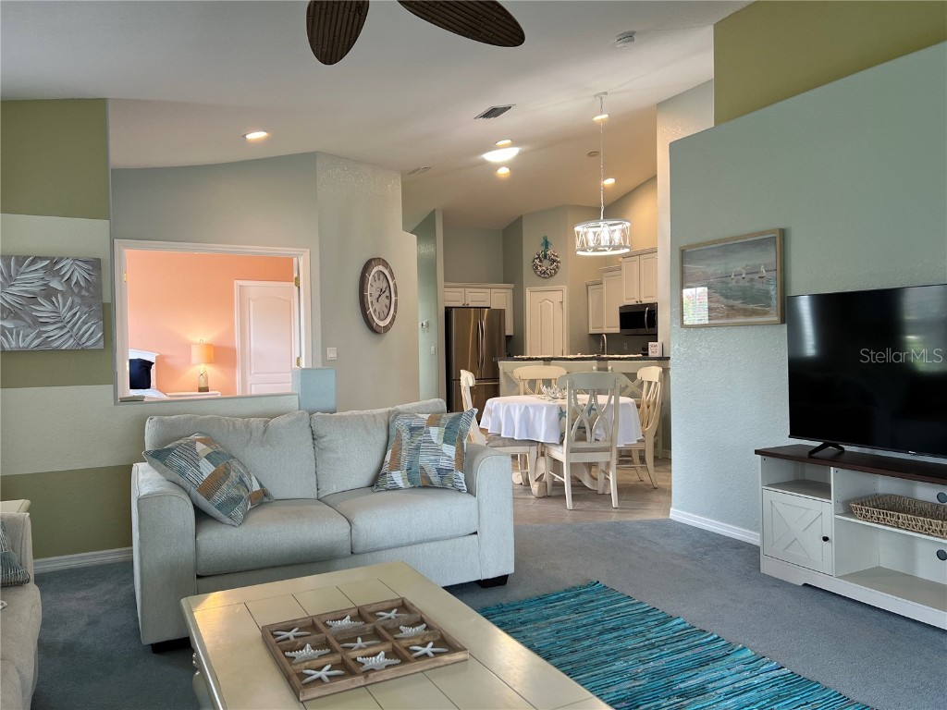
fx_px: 711
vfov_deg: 53.1
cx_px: 474
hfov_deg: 67.3
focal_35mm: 26
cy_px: 355
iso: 80
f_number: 1.5
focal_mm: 5.7
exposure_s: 1/60
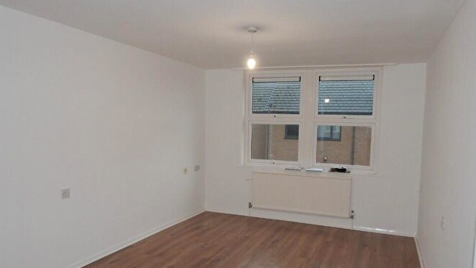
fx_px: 366
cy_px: 158
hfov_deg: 66.1
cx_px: 240
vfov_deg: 40.1
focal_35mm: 29
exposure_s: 1/30
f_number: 3.1
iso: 200
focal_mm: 4.5
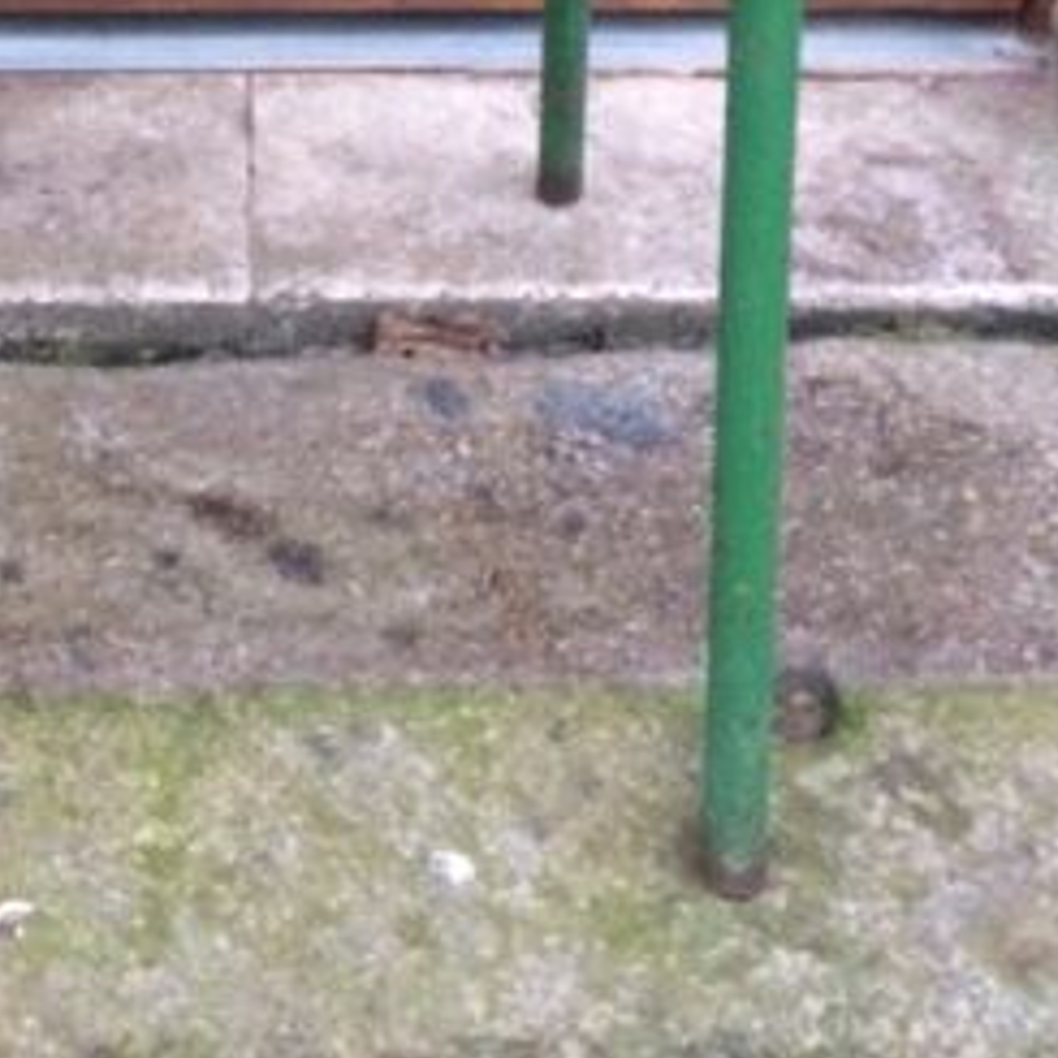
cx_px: 199
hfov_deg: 25.3
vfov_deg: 23.6
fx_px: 2317
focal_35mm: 67
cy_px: -186
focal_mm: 4.15
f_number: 2.2
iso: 320
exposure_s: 1/25
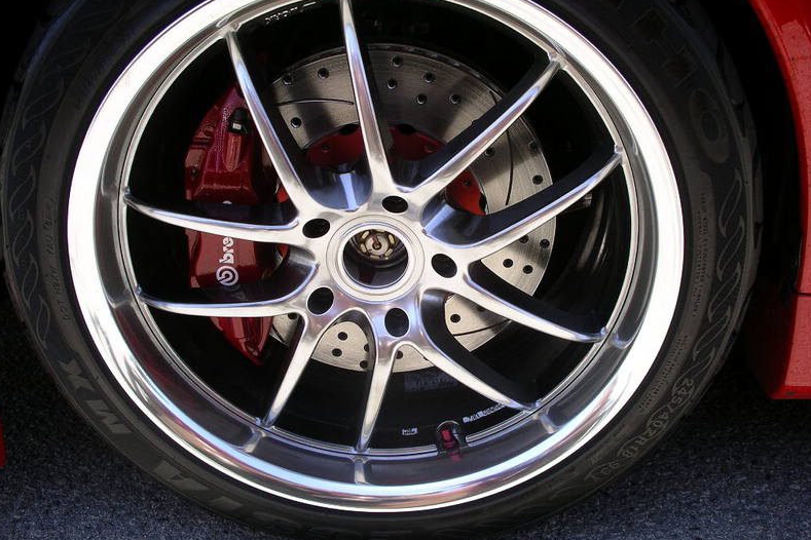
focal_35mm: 39
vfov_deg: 34.2
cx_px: 404
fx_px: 879
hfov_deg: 49.6
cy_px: 247
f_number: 3.2
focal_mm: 7.8
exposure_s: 1/248
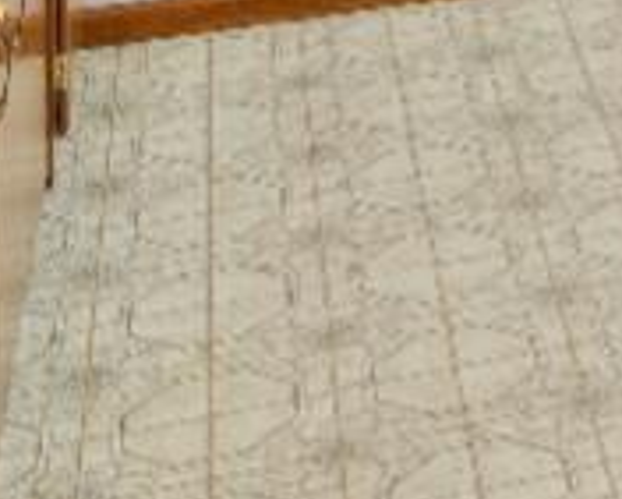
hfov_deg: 13.3
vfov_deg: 9.8
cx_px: 1163
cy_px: -902
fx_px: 2358
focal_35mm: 128
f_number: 8
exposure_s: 1.3
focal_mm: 16
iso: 200
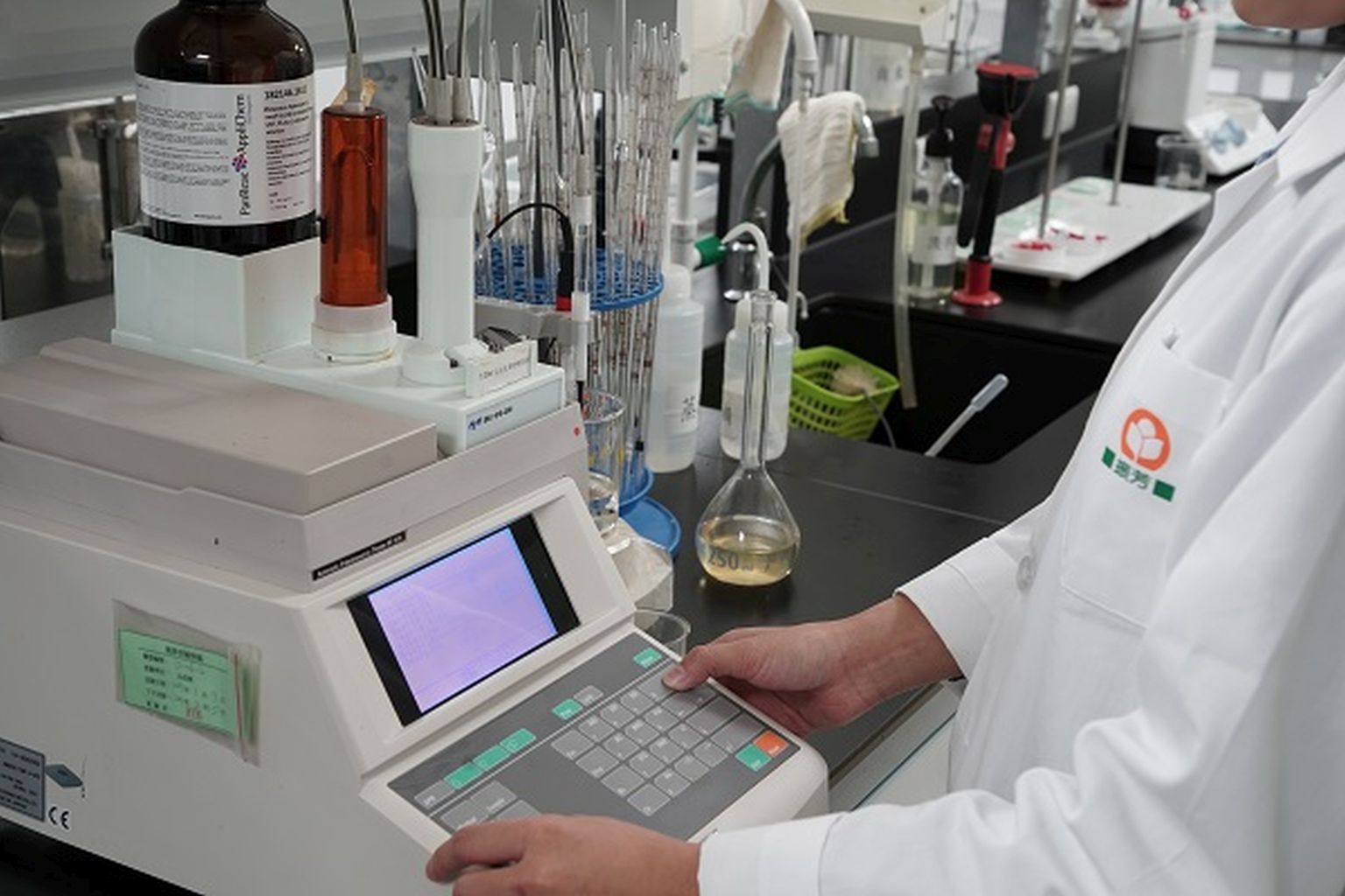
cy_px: 448
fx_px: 2092
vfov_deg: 24.2
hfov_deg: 35.6
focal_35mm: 56
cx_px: 672
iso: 800
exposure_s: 1/15
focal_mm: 56
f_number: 6.3
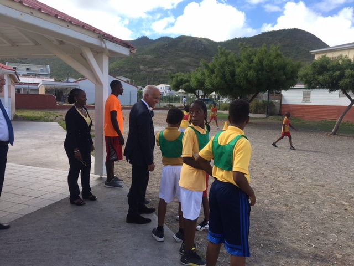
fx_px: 297
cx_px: 177
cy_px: 133
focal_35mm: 29
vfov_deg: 48.2
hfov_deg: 61.7
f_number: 2.2
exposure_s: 1/769
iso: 25
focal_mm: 4.15
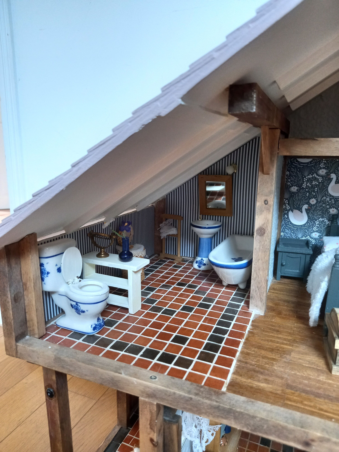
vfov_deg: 69.4
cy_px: 226
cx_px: 170
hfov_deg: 54.9
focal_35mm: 25
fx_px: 326
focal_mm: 4.6
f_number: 2
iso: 250
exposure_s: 1/23
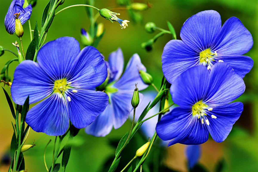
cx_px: 129
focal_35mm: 158
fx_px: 1129
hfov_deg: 13.0
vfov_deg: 8.7
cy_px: 86
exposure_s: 1/160
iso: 100
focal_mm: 105
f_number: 9
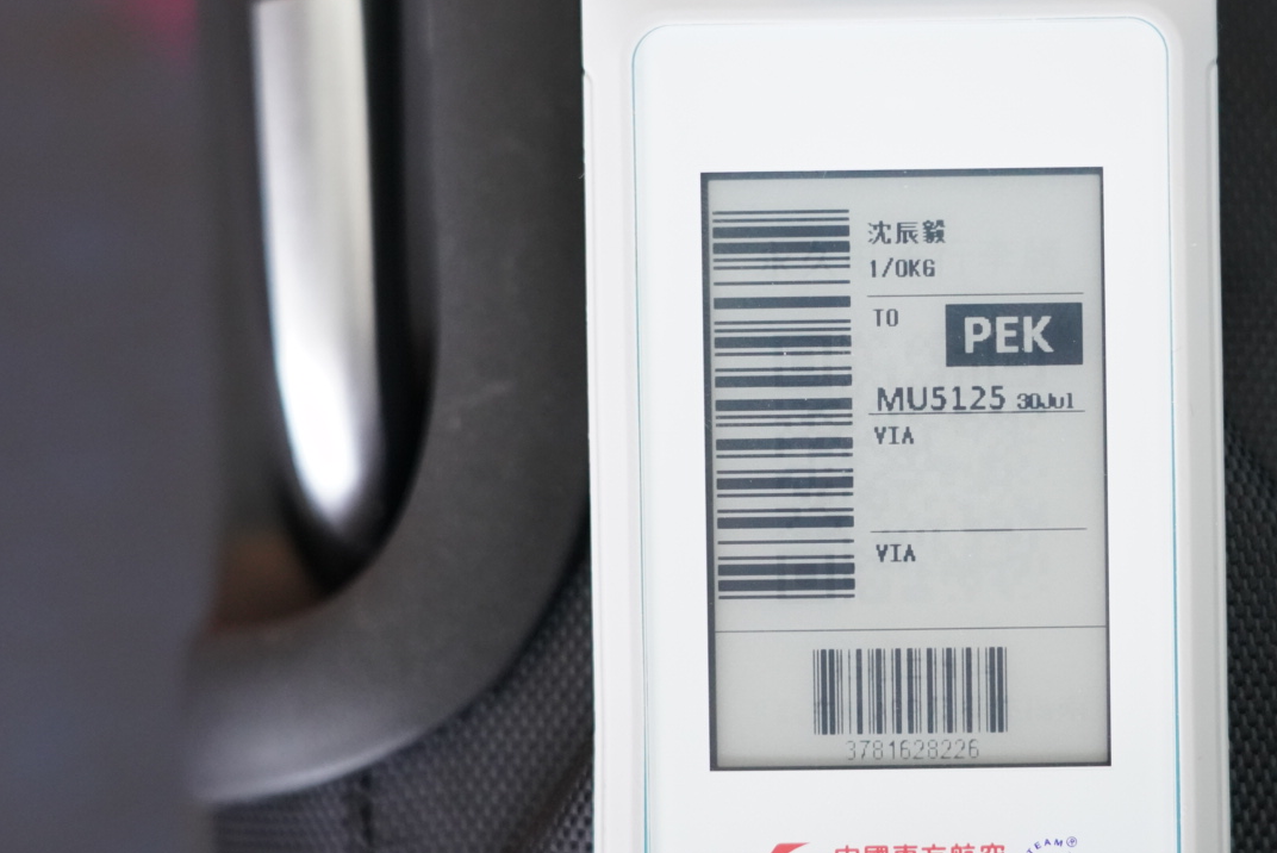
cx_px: 904
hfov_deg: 20.7
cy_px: 416
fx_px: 3478
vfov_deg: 14.0
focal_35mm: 98
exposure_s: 1/160
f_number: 4
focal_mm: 65
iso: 4000
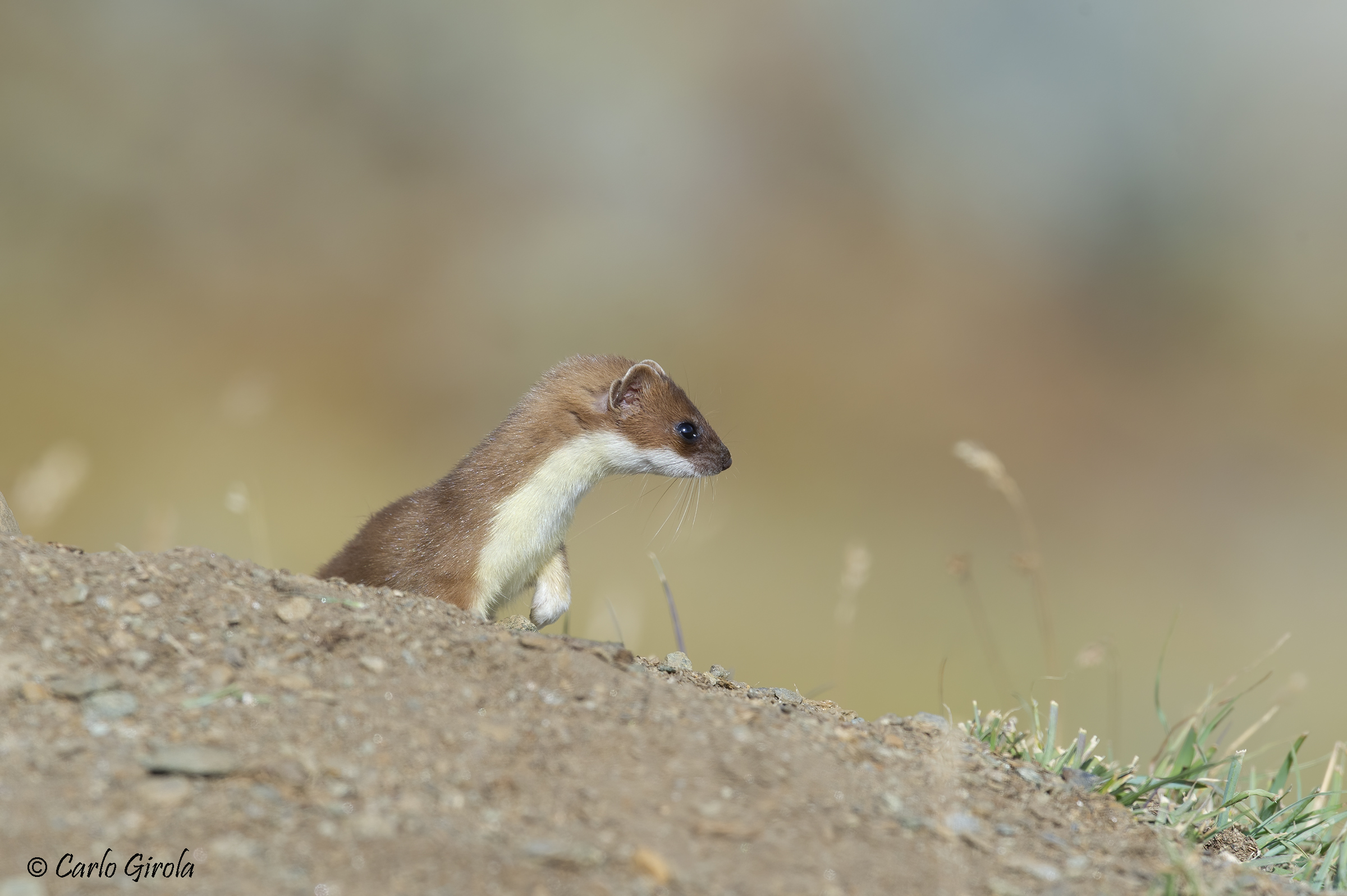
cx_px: 674
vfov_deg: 2.3
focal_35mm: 600
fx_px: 22435
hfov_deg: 3.4
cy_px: 448
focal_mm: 600
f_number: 8
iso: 640
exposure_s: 1/1600
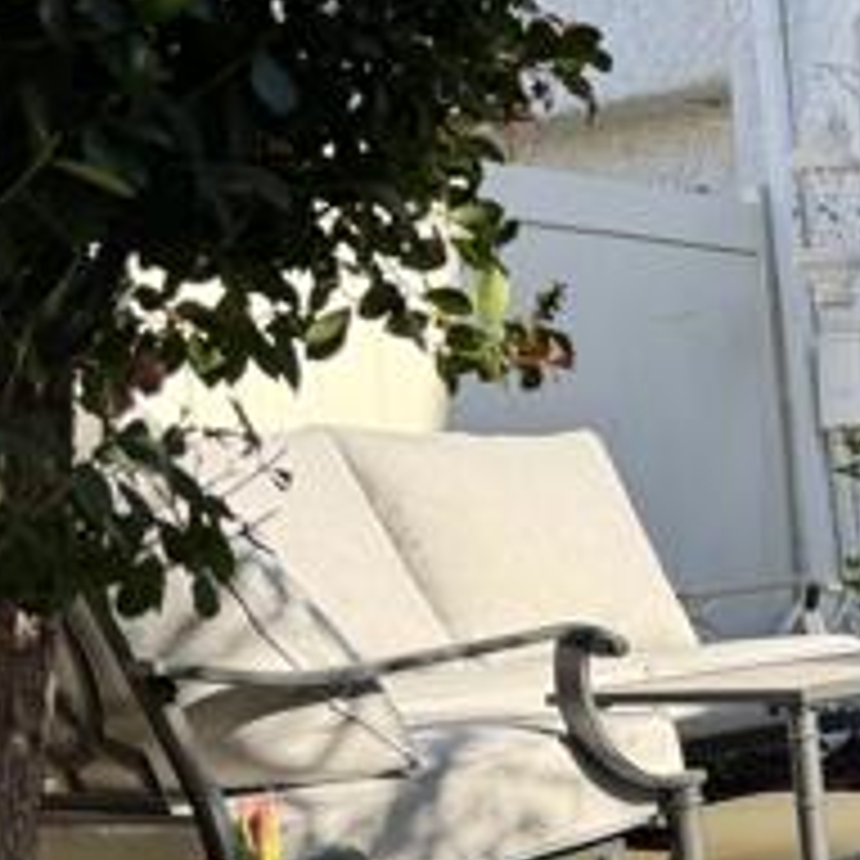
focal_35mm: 71
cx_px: 1225
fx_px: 1996
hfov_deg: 21.2
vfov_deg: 23.8
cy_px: 743
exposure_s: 1/1172
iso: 80
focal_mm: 6.76
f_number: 1.78
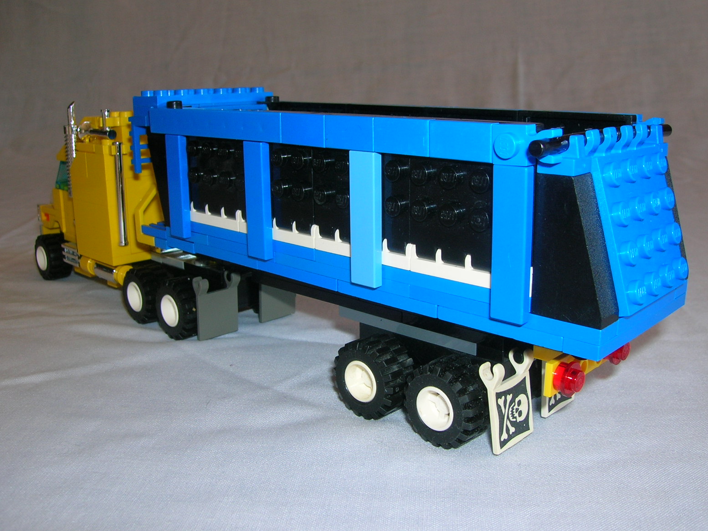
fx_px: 716
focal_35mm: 35
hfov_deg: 52.6
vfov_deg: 40.7
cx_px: 357
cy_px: 271
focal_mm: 5.7
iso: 50
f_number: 4.9
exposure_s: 1/60.1
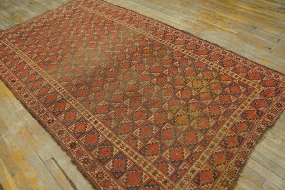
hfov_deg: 67.4
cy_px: 95
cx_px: 142
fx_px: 214
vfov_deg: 47.9
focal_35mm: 27
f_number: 4
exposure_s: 1/60
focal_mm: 18
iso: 800
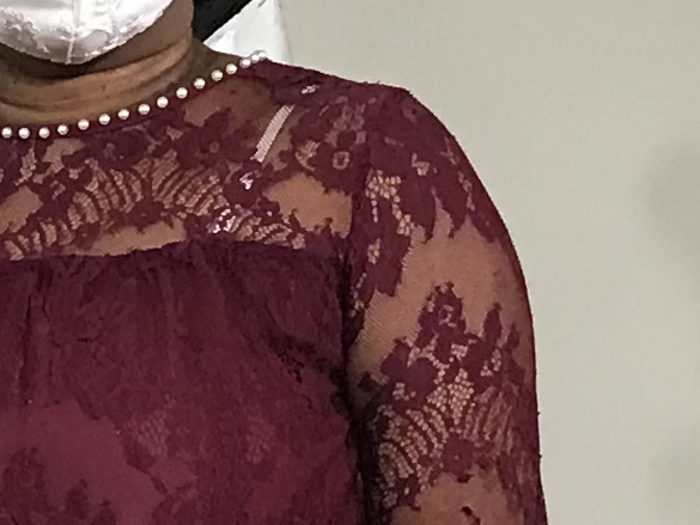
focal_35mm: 193
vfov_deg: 7.5
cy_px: 969
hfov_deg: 9.6
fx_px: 3904
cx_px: -651
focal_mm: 3.99
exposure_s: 1/24
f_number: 1.8
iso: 32
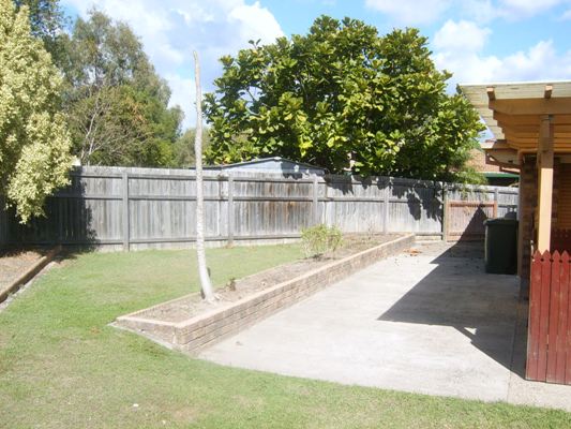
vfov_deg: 40.7
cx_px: 286
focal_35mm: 35
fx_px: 577
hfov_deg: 52.6
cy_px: 214
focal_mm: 5.8
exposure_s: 1/250
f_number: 5.8
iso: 50
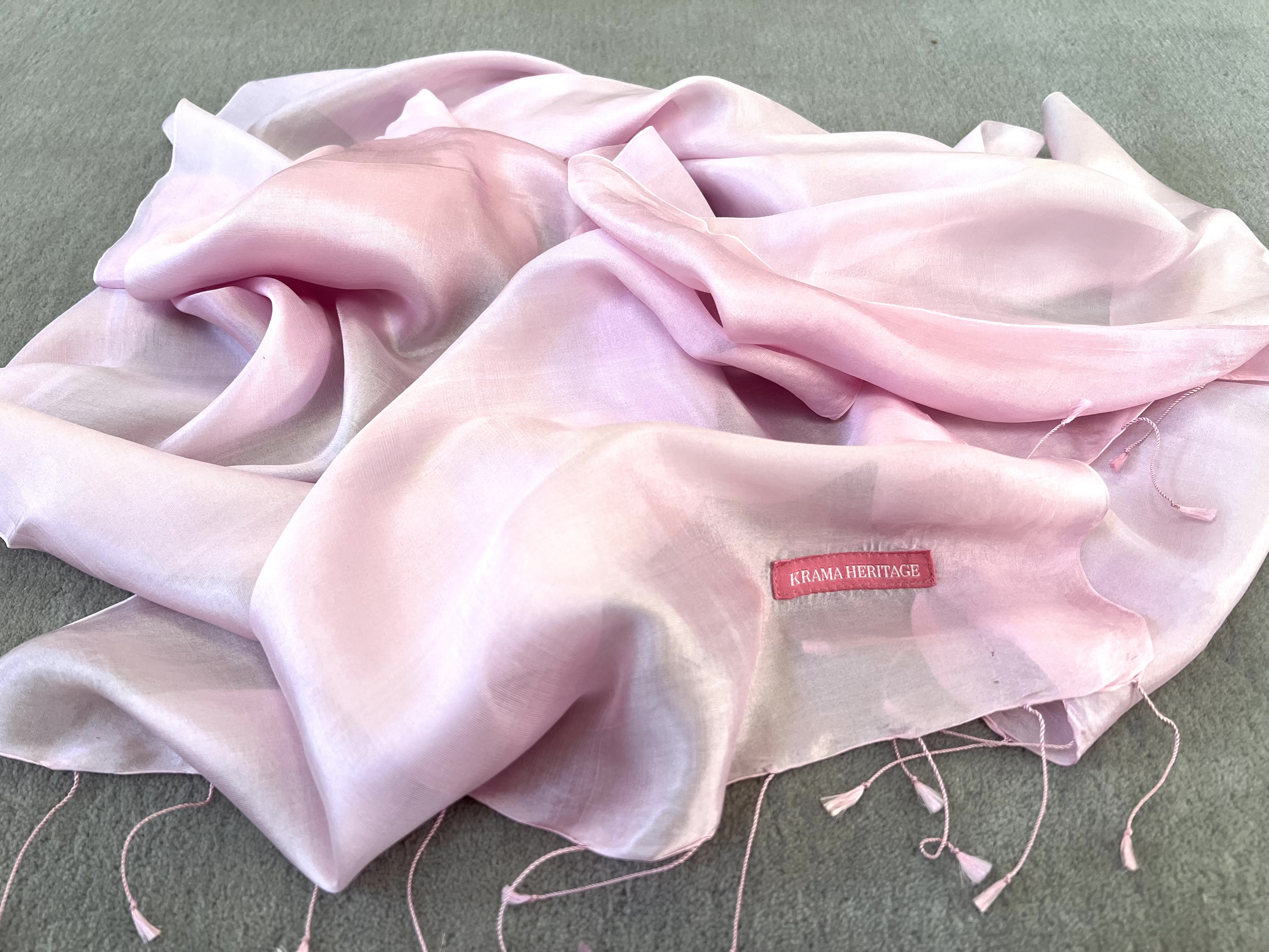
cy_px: 476
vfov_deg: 53.1
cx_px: 634
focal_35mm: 26
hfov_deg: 67.3
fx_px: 953
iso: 80
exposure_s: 1/121
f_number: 1.5
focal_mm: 5.7
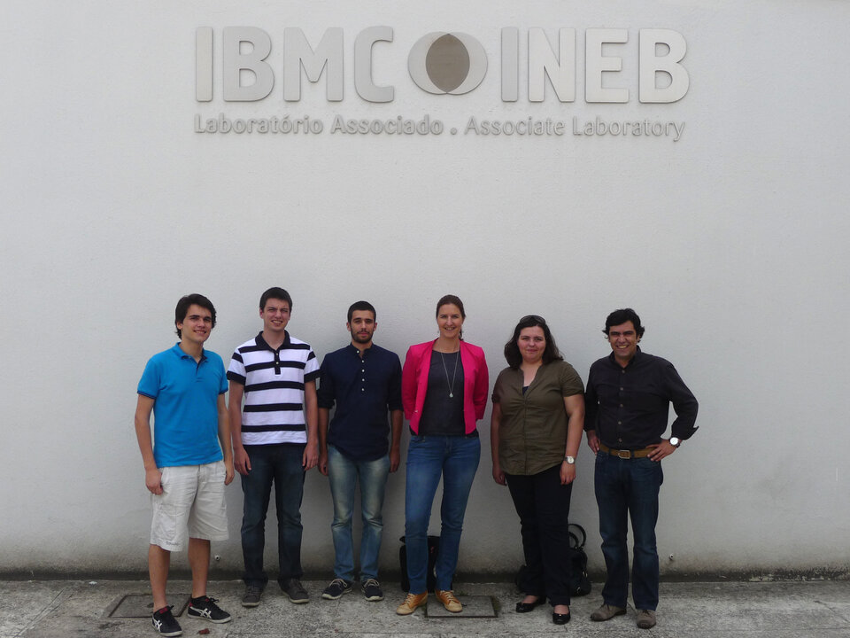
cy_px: 319
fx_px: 1105
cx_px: 425
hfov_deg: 42.1
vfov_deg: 32.2
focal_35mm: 45
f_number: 4.1
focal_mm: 7.6
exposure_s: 1/640
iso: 100
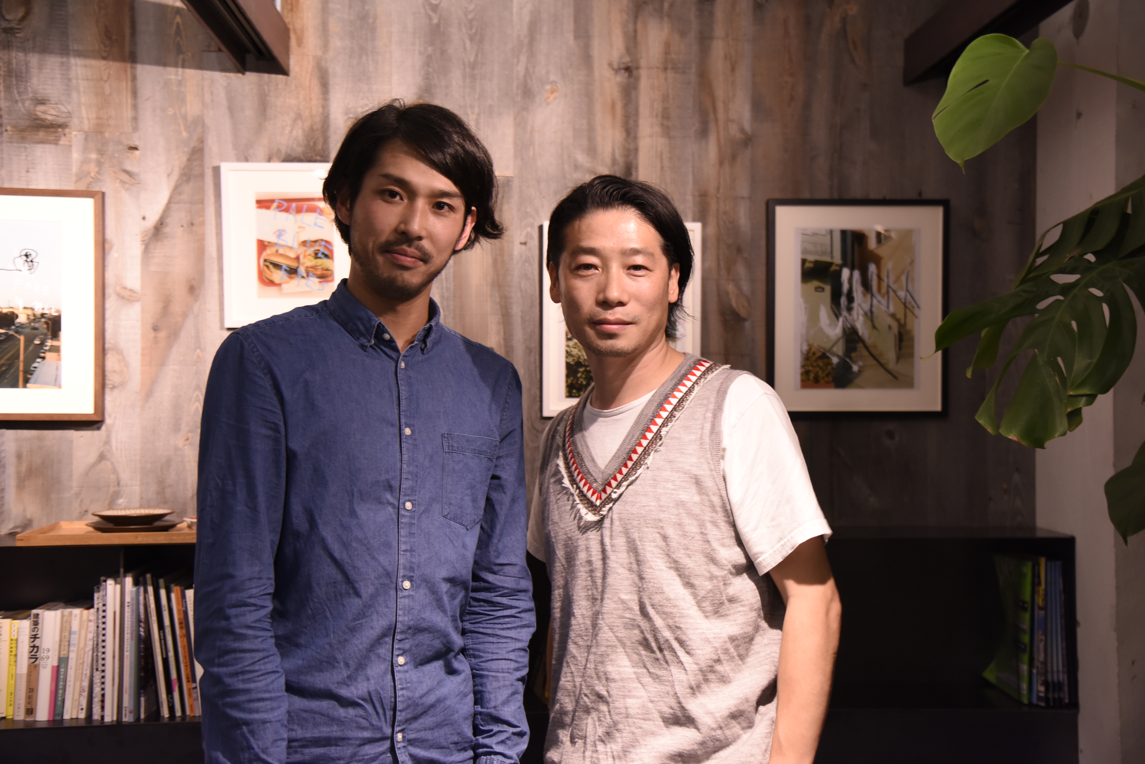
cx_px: 572
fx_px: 1400
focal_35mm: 44
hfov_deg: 44.5
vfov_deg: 30.5
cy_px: 382
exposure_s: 1/50
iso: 1400
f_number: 4
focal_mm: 44
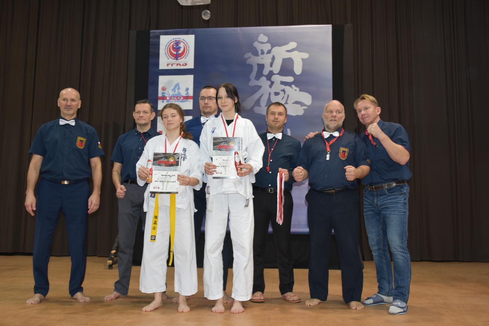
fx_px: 469
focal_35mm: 34
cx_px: 244
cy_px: 163
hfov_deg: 55.1
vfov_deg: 38.4
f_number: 3.8
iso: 400
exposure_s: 1/25
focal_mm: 23
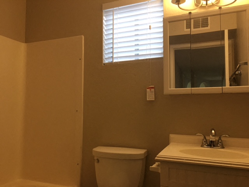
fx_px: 209
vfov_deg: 48.2
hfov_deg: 61.7
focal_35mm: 29
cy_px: 94
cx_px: 124
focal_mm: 4.15
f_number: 2.2
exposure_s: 1/30
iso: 50
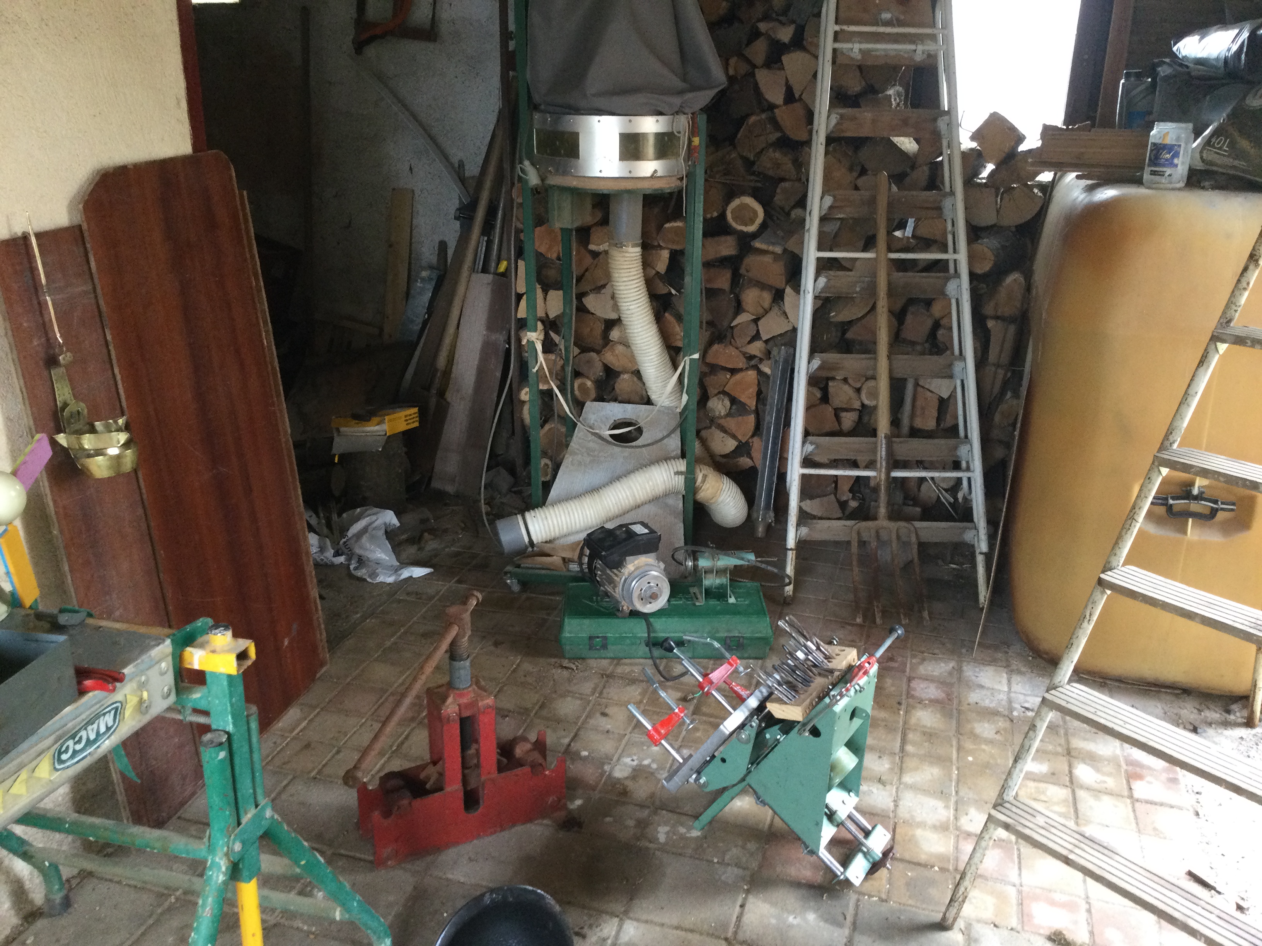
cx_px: 631
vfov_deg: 45.4
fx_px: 1130
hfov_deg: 58.4
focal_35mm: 31
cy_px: 473
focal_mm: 3.3
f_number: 2.4
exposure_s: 1/33
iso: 125
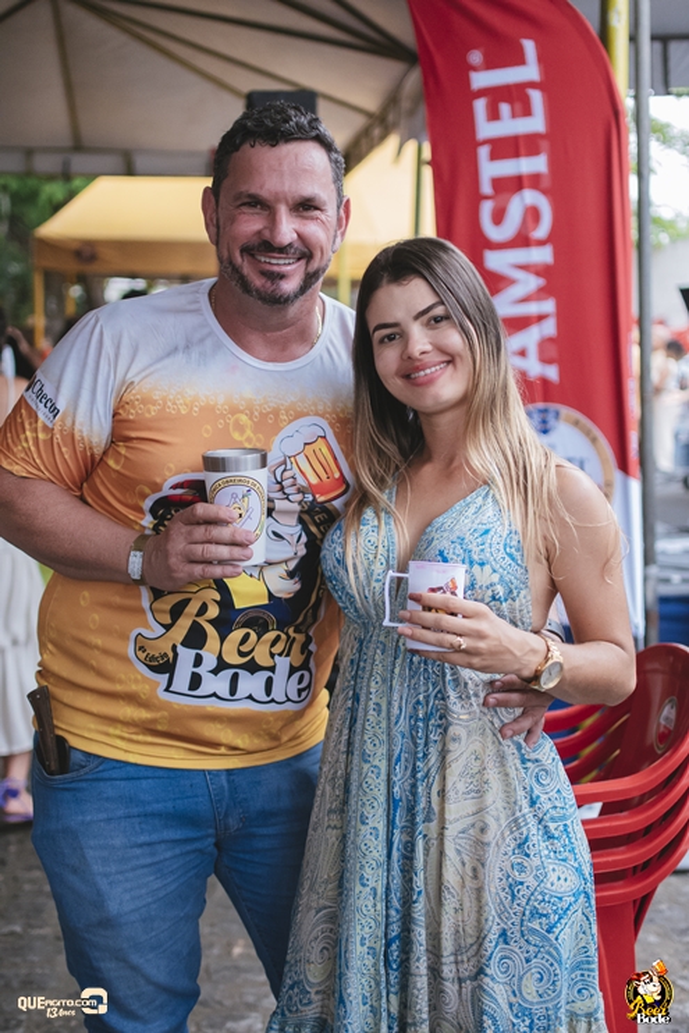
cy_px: 516
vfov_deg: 37.8
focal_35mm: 52
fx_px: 1506
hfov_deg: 25.8
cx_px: 344
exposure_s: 1/1600
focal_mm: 35
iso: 2500
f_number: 2
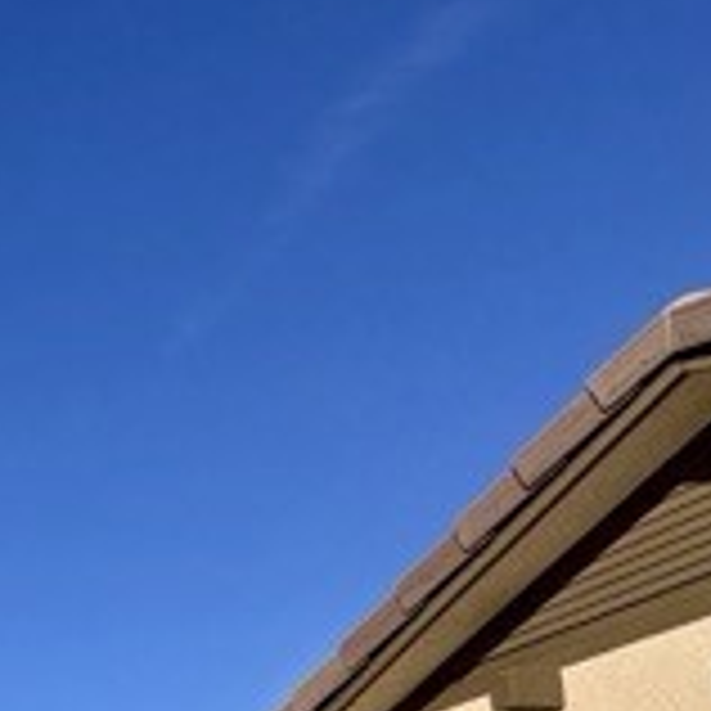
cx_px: -540
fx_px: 1162
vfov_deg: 27.9
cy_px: 936
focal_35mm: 50
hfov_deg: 22.2
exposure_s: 1/3906
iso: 40
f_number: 2.2
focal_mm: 2.22
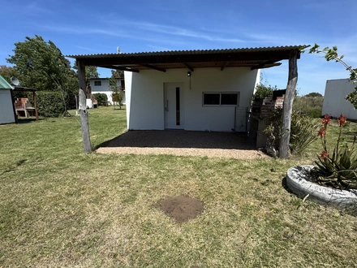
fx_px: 144
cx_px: 178
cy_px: 134
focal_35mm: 14
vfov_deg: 85.7
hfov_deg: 102.1
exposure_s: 1/1709
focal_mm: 2.22
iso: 50
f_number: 2.2
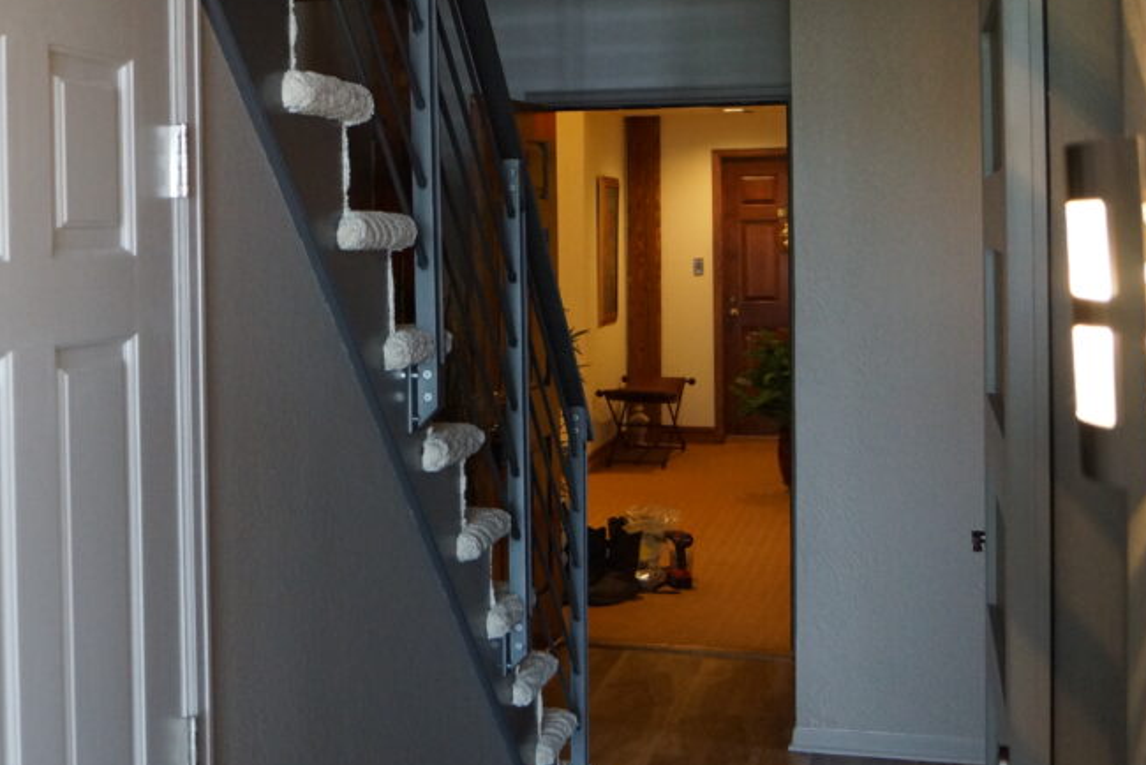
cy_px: 252
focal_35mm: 52
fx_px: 1656
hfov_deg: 37.5
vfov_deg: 25.9
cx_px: 337
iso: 1250
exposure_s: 1/60
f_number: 4
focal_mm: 22
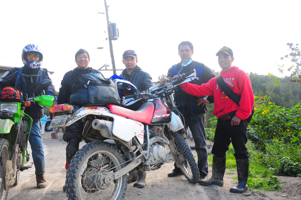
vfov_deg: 35.4
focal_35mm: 38
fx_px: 313
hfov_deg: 51.3
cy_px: 100
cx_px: 150
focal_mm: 25
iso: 200
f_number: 4.5
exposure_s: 1/160
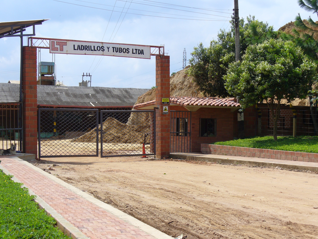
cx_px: 159
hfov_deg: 28.2
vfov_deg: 21.3
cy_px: 120
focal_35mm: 69
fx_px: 634
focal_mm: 11.4
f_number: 6.4
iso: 80
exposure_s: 1/320
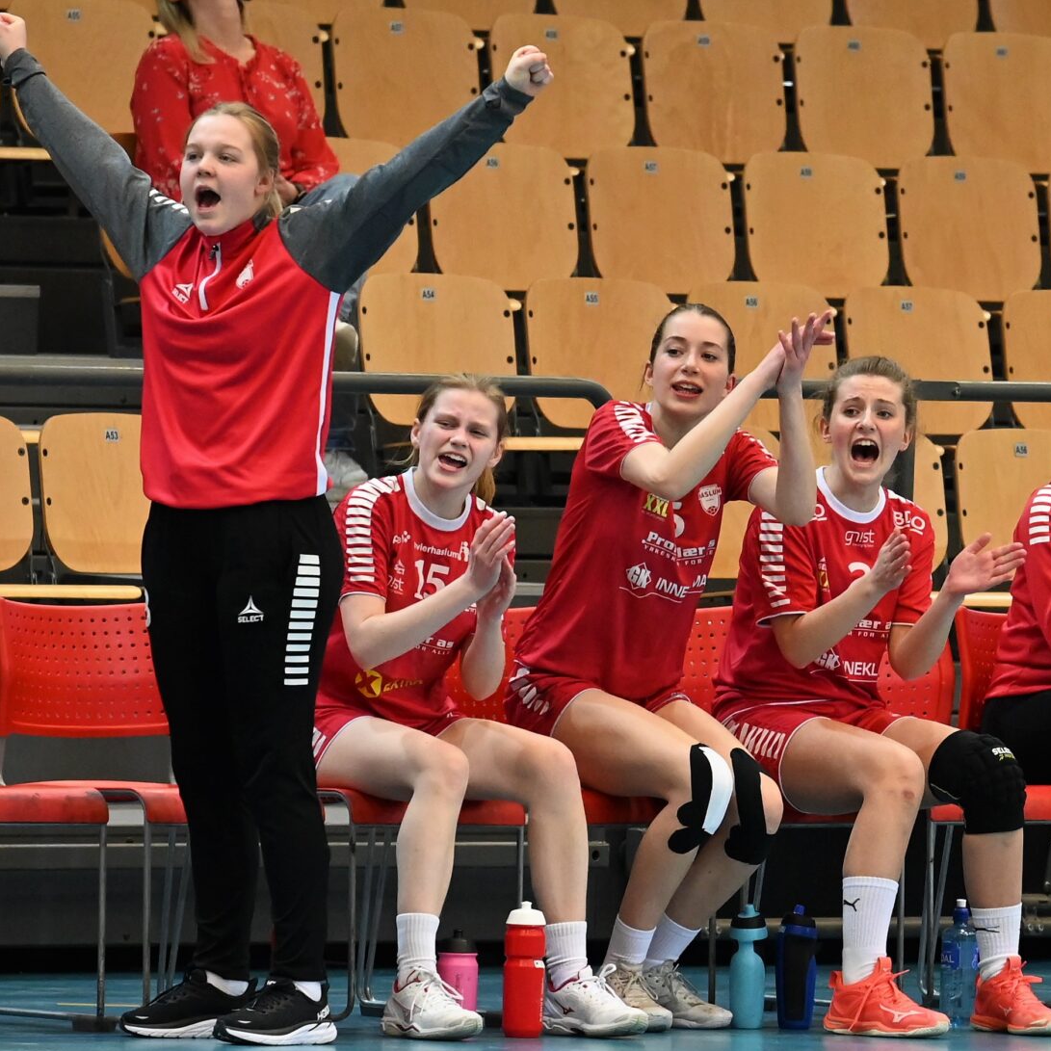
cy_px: 584
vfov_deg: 5.9
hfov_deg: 5.9
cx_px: 816
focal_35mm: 299
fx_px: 10271
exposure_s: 1/1000
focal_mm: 200
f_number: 4
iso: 4000
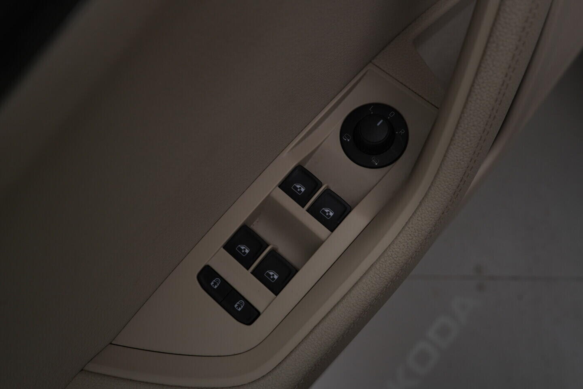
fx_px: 583
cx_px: 292
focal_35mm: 36
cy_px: 194
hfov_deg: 53.1
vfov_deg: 36.9
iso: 125
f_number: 4.5
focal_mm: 24
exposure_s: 1/100
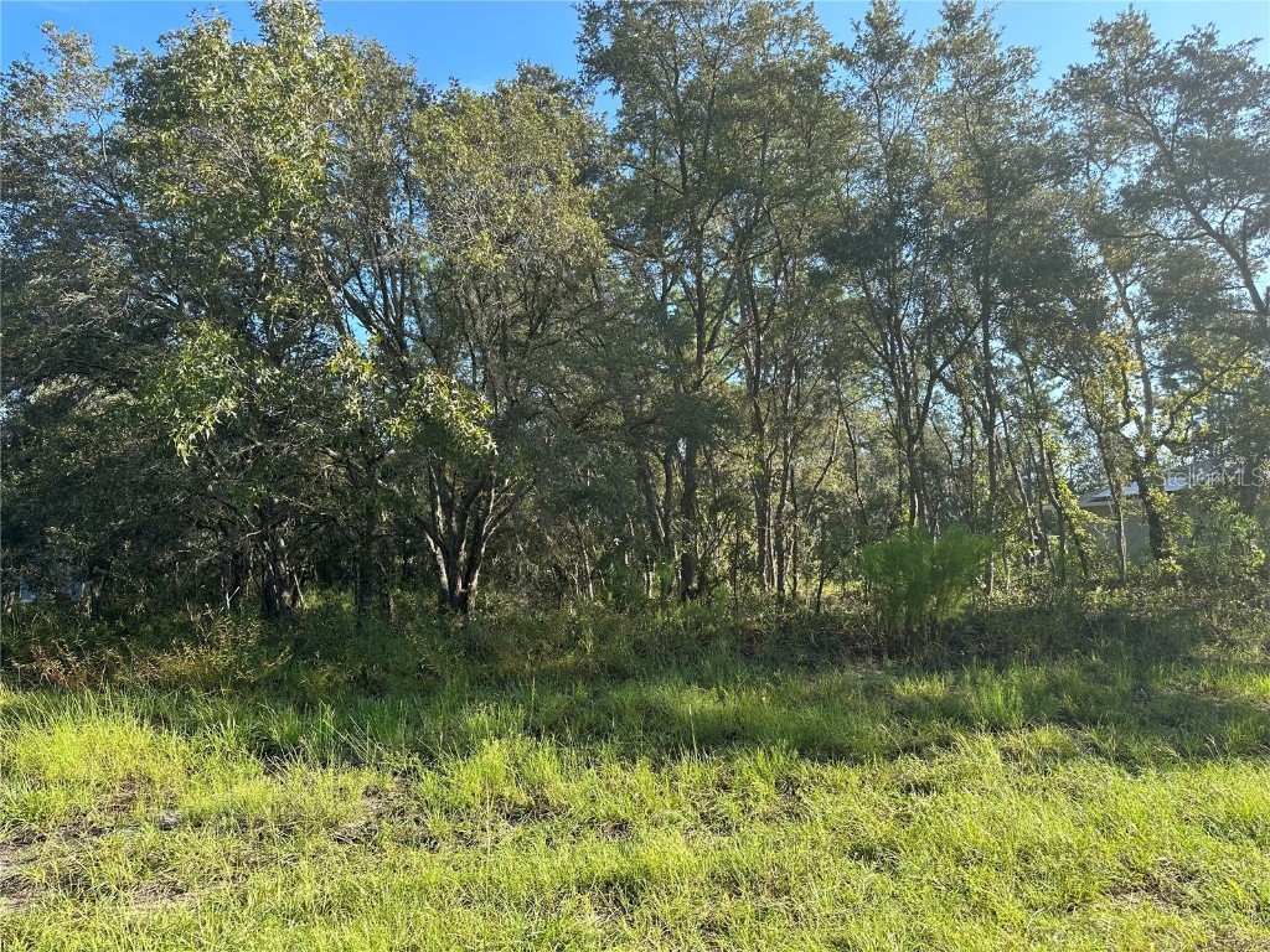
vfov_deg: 56.8
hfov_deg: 71.6
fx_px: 881
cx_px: 635
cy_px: 476
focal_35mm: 24
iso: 80
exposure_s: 1/999
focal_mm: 6.86
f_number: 1.78
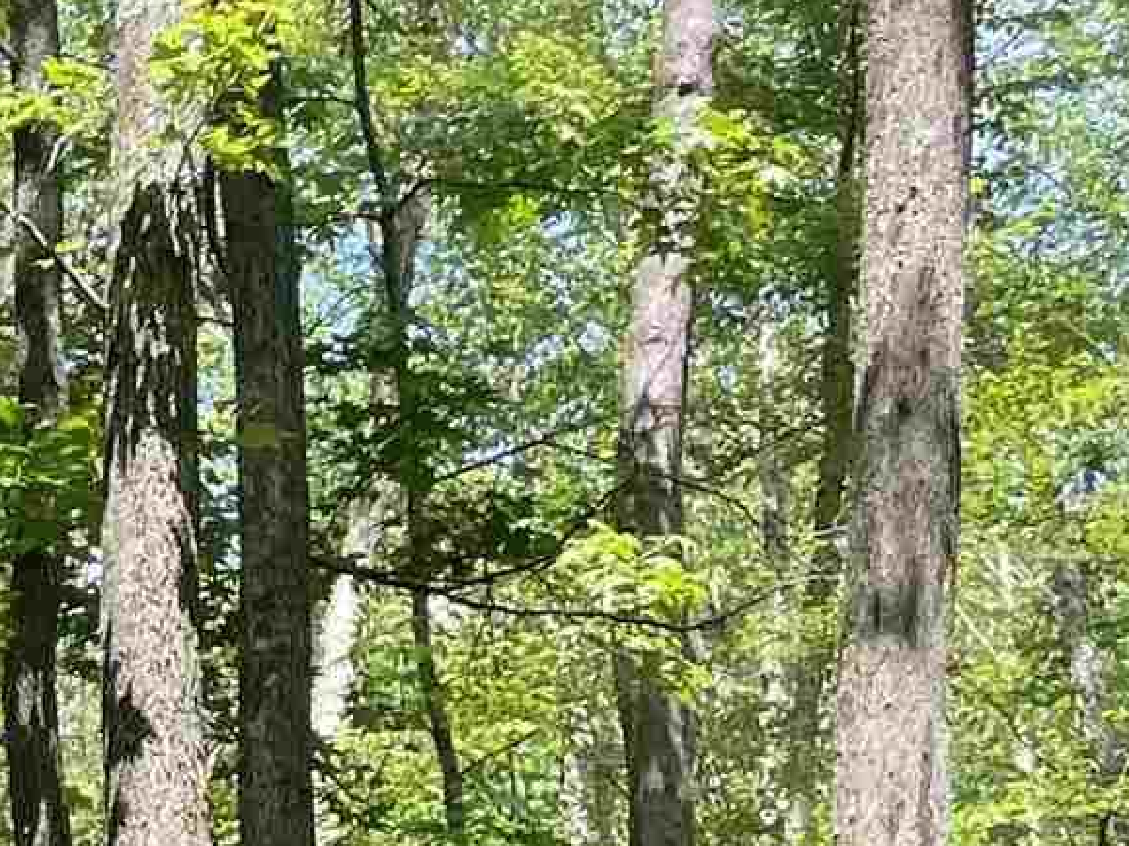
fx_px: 4500
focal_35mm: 138
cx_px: -1004
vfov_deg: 10.3
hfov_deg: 12.8
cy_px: 1333
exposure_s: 1/520
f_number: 1.6
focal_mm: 4.2
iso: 32
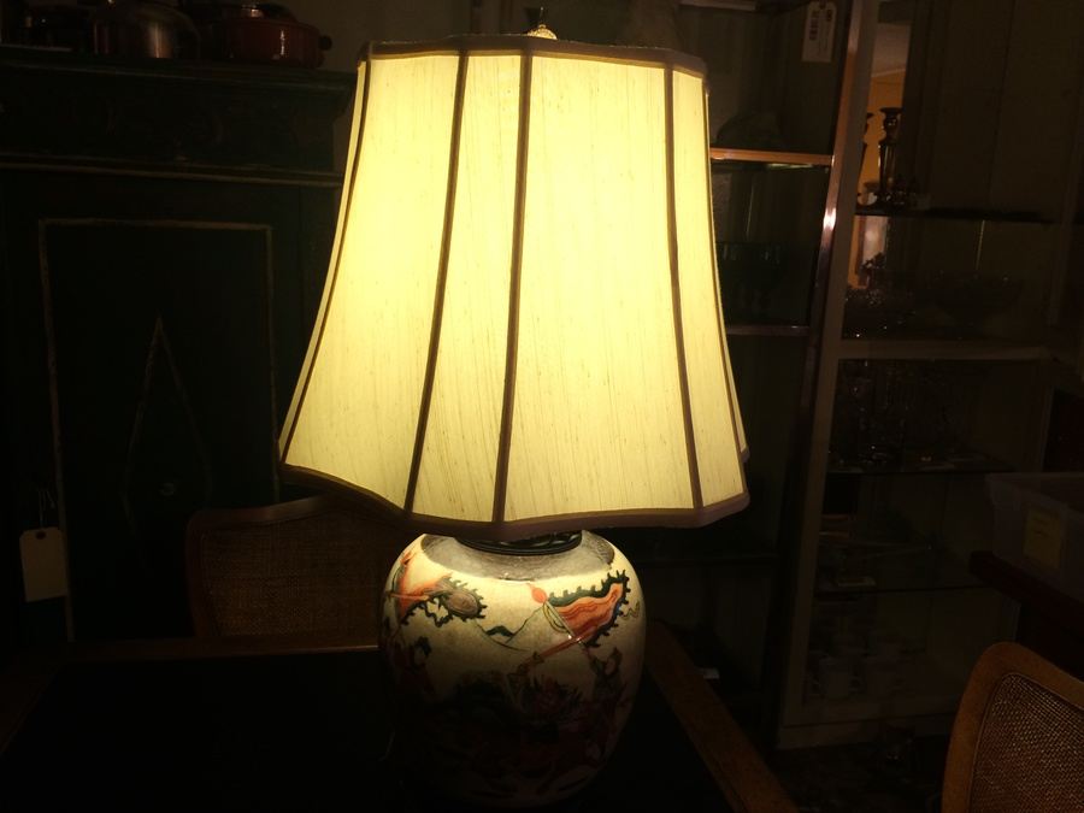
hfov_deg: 60.0
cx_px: 542
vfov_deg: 46.8
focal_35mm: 30
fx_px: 939
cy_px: 406
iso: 50
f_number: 2.2
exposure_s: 1/60
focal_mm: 4.12
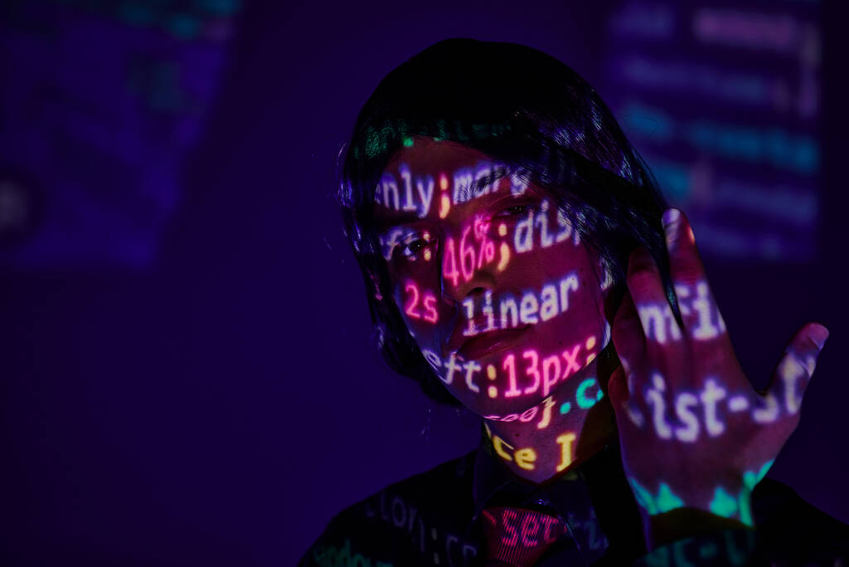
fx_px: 1651
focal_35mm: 70
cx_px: 424
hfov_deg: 28.8
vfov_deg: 19.5
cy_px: 284
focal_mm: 70
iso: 500
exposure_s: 1/160
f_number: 3.5
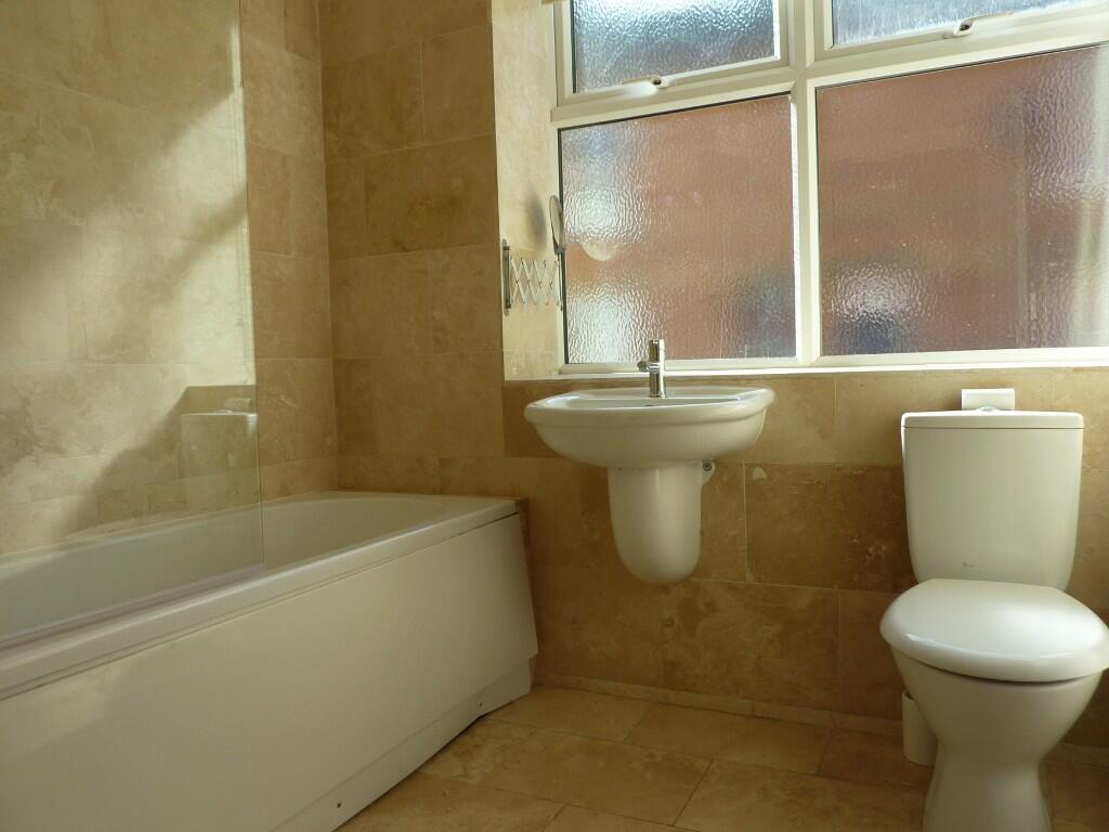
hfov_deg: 69.4
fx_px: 801
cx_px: 554
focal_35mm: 25
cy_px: 416
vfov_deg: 54.9
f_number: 4
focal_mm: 4.1
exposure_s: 1/100
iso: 80
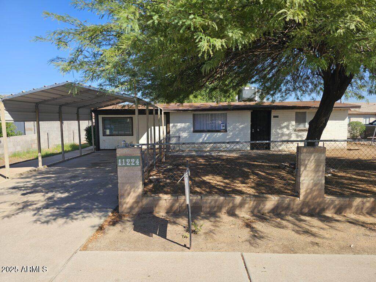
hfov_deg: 73.9
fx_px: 250
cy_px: 141
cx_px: 188
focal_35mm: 23
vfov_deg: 58.9
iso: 12
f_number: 1.7
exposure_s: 1/593
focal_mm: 6.3
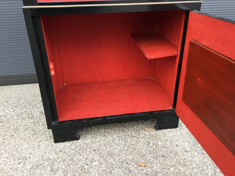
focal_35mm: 31
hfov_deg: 58.4
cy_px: 88
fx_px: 210
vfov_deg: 45.4
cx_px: 118
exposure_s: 1/33
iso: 40
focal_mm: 3.3
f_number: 2.4
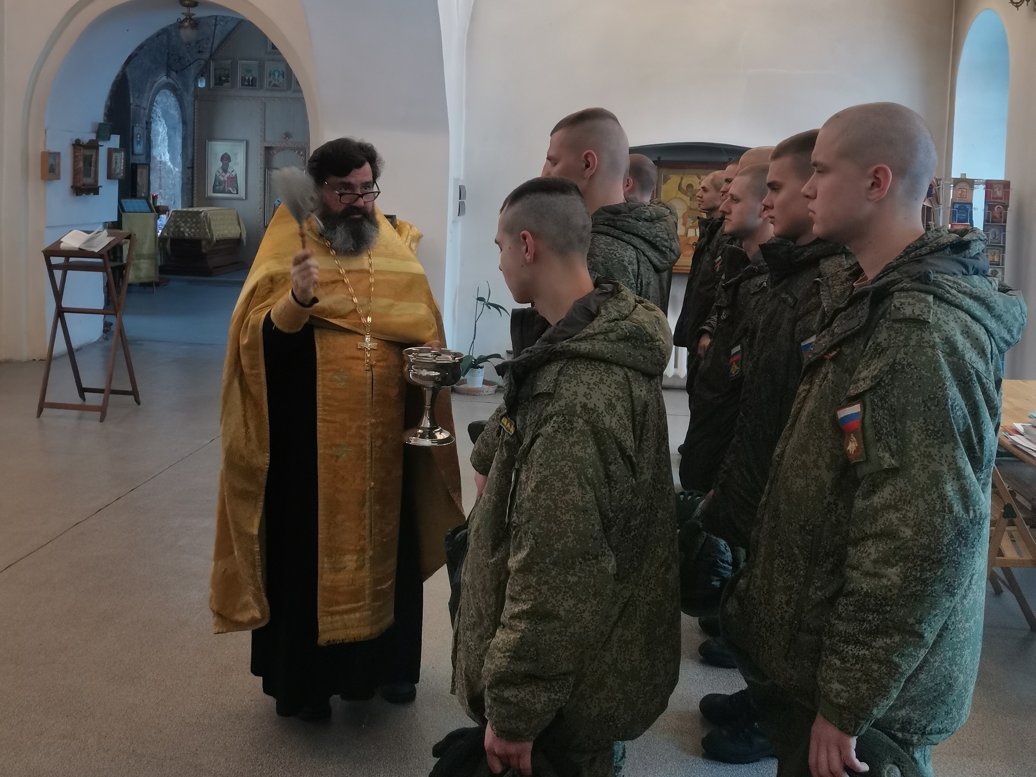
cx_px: 518
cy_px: 388
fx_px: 778
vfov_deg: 53.1
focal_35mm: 26
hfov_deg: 67.3
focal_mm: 4.66
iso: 250
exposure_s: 1/100
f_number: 1.4
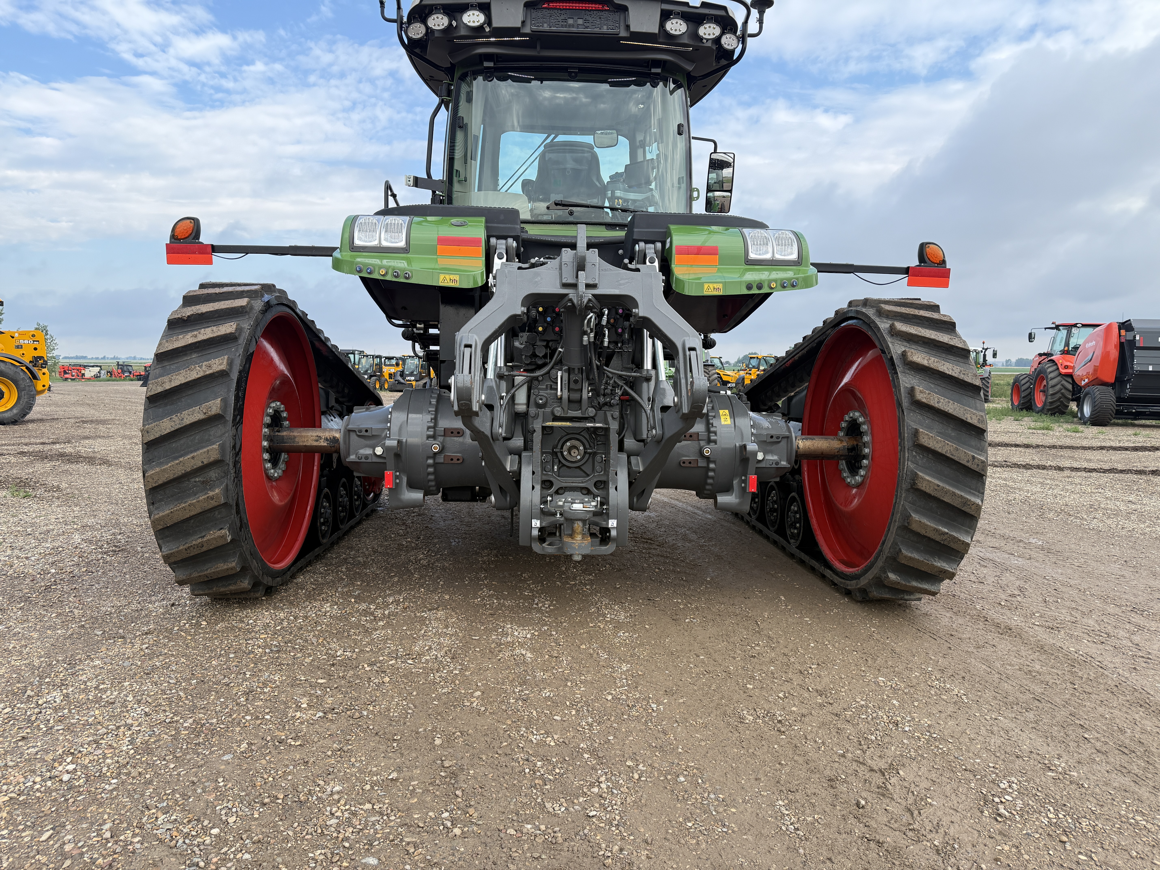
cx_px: 580
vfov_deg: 56.8
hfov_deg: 71.6
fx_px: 804
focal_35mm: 24
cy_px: 435
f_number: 1.78
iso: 100
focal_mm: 6.76
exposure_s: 1/931
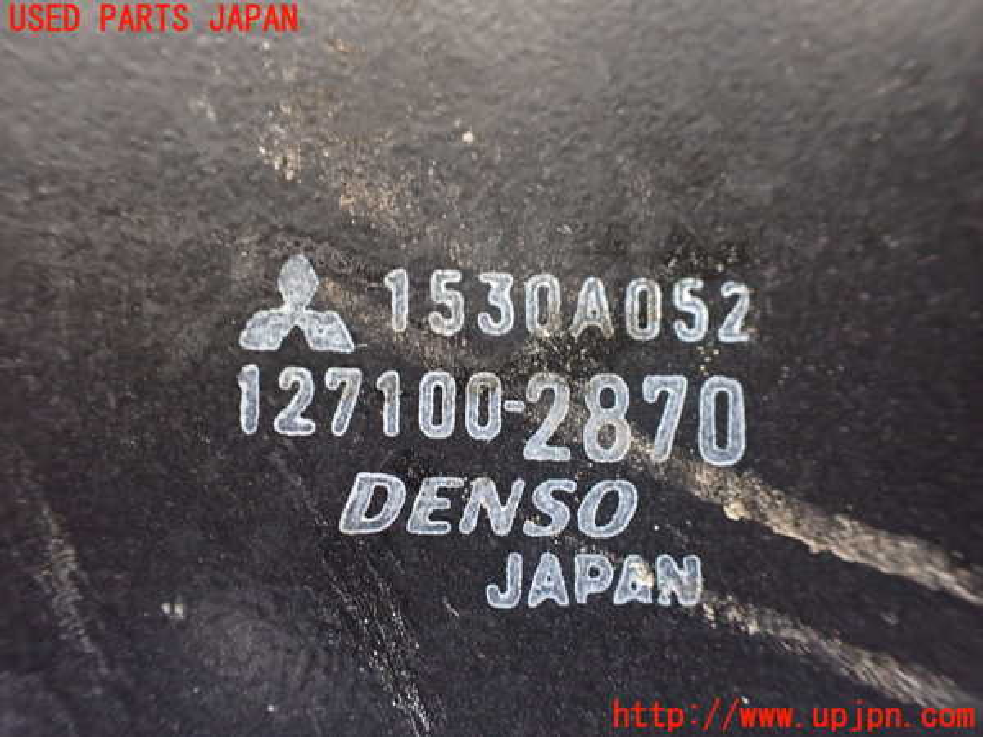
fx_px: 852
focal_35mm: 30
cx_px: 492
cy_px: 368
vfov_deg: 46.8
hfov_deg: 60.0
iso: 1000
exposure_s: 1/30
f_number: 2.3
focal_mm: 5.4
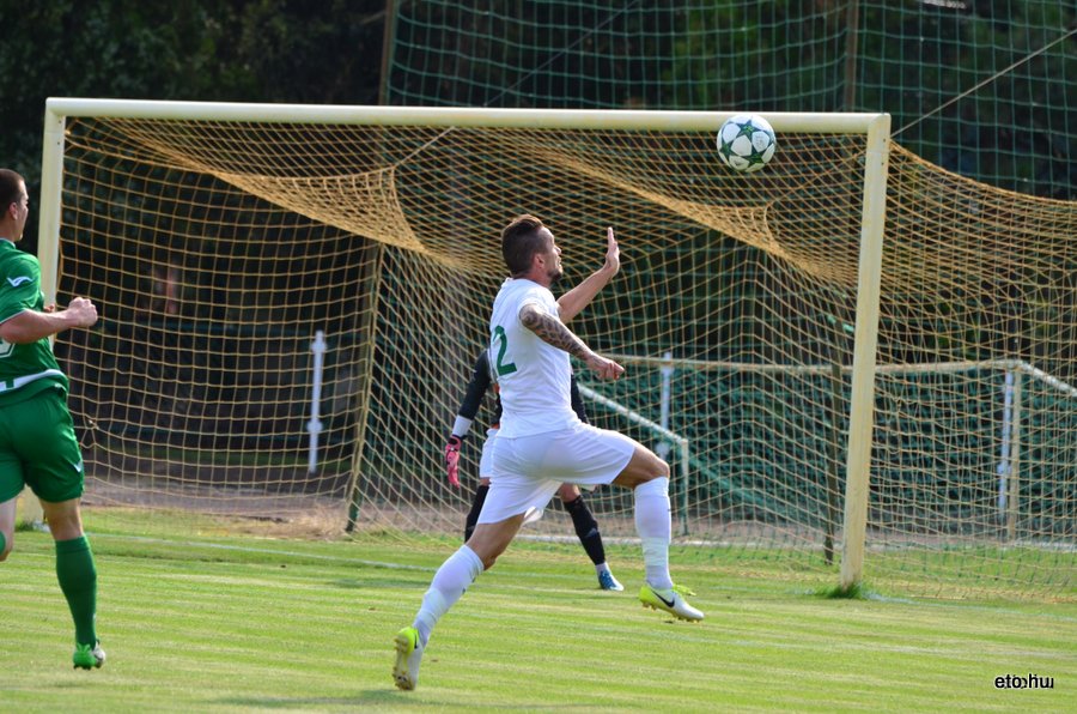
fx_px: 9404
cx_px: 538
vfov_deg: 4.3
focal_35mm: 315
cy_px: 357
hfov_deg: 6.6
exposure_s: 1/1600
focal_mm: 210
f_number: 5.3
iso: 640
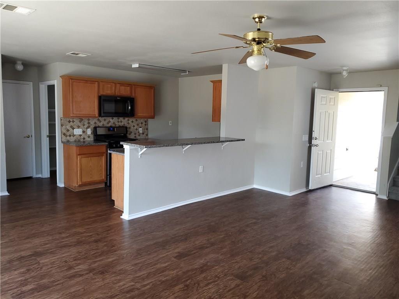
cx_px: 200
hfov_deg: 67.3
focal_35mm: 26
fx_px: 300
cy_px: 150
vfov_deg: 53.1
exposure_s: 1/120
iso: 100
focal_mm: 4.3
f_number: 1.5
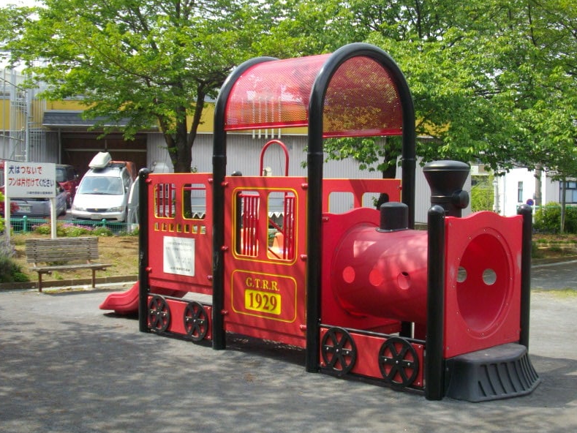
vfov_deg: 30.2
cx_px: 332
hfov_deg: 39.6
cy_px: 192
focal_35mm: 48
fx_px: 800
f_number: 5.6
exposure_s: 1/200
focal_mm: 6.2
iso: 100
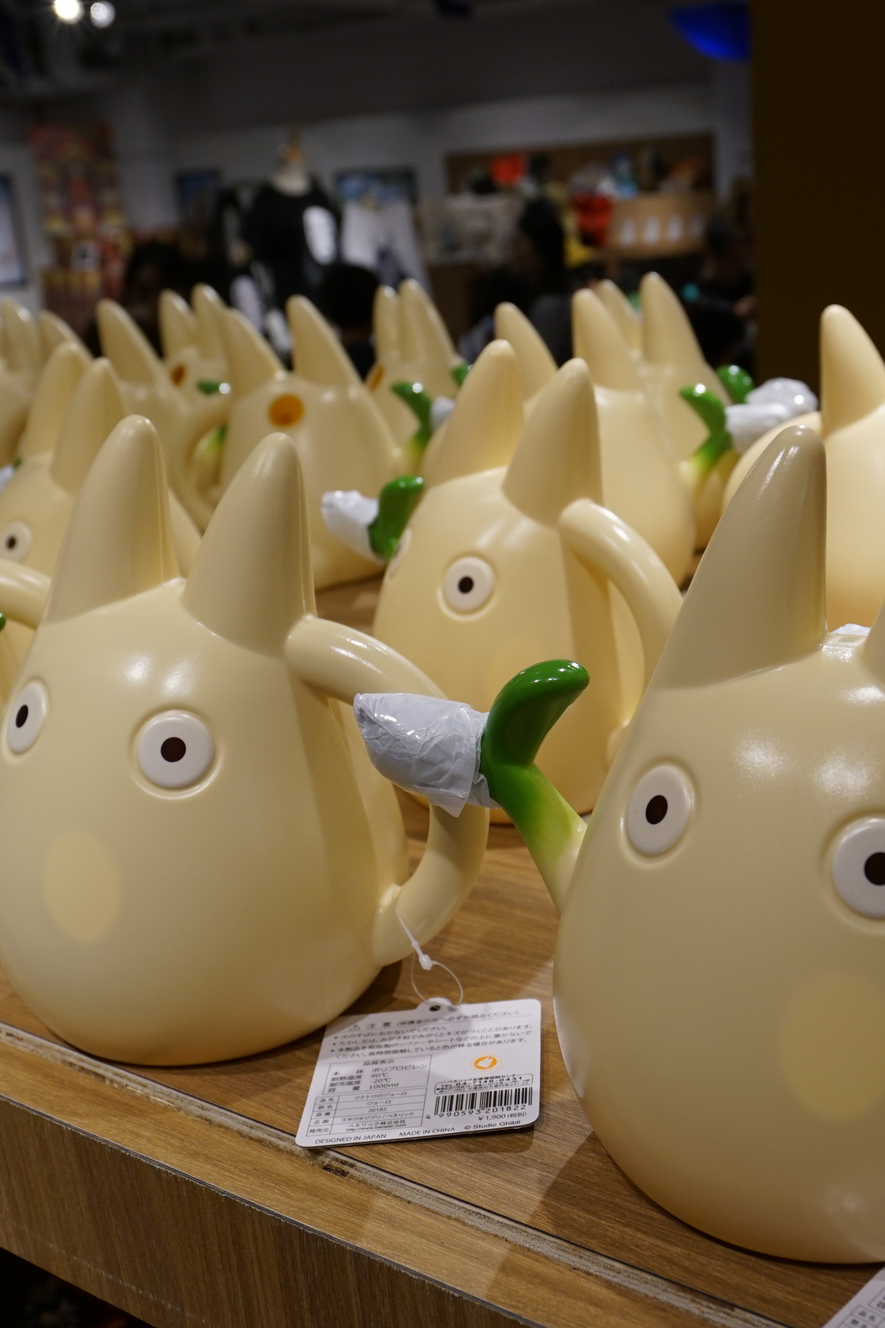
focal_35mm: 37
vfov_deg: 51.9
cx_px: 592
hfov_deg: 35.6
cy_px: 678
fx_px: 1364
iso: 400
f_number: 4
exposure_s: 1/160
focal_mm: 16
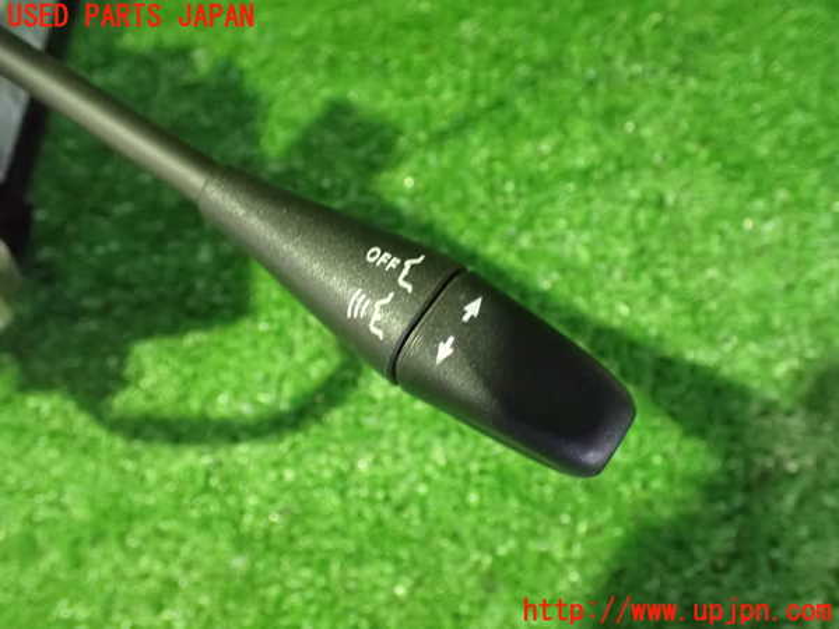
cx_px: 420
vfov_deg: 46.8
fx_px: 727
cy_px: 314
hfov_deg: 60.0
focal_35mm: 30
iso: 1600
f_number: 2.3
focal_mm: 5.4
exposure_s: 1/15
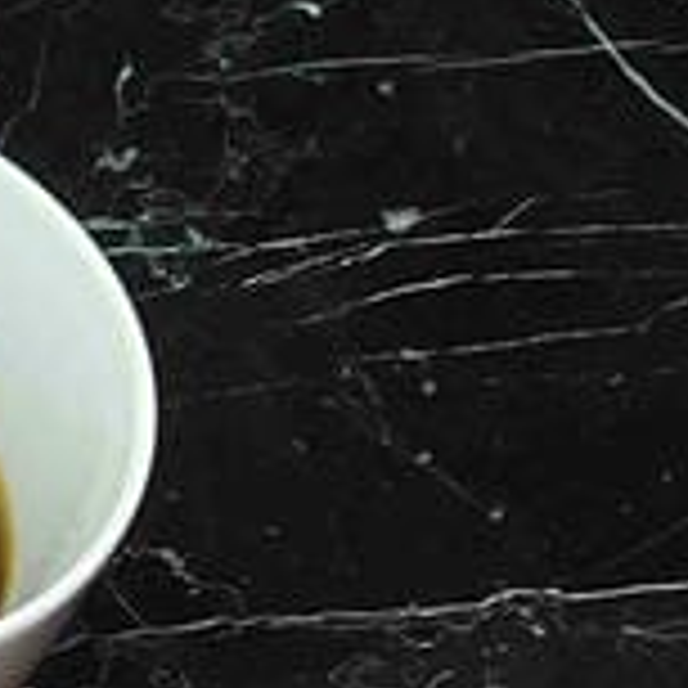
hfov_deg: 7.4
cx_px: -1902
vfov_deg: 8.6
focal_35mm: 180
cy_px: 1785
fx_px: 4048
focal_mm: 5.7
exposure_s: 1/60
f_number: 1.5
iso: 80
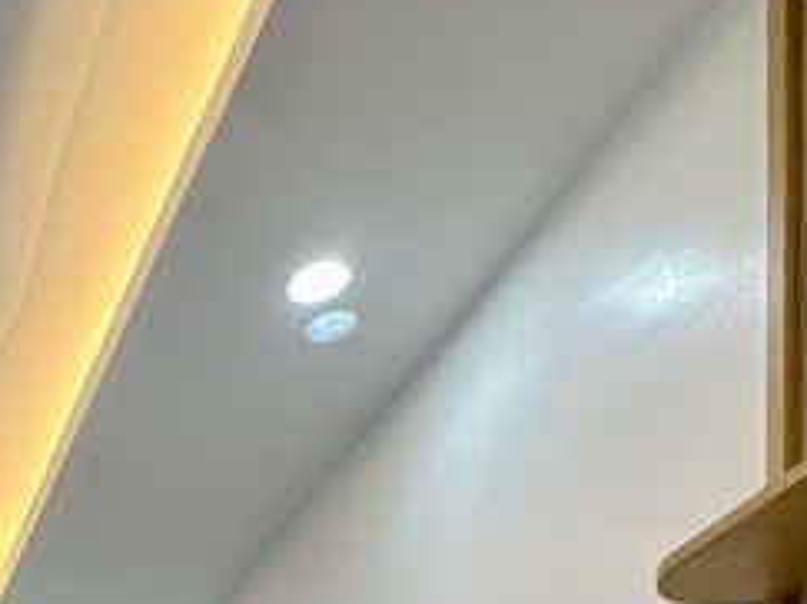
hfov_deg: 26.9
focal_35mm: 59
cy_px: 1205
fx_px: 1375
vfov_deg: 17.6
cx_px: -272
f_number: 2.2
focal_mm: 2.22
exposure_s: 1/100
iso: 200
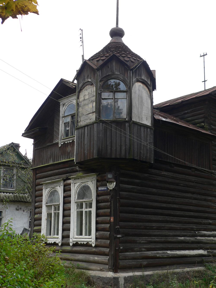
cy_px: 144
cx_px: 108
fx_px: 391
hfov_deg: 30.9
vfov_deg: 40.4
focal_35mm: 47
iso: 80
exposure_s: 1/125
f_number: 3.3
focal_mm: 7.8
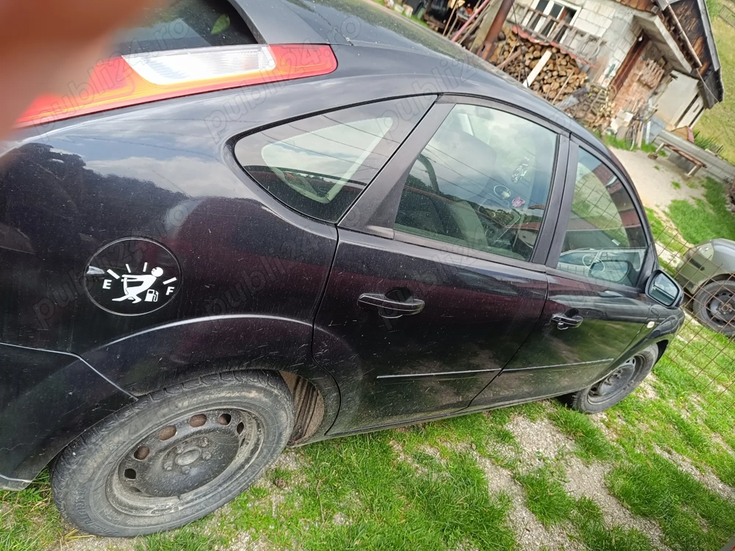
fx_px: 510
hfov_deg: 71.6
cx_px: 368
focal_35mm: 24
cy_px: 276
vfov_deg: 56.8
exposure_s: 1/153
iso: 52
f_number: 1.88
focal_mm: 5.59
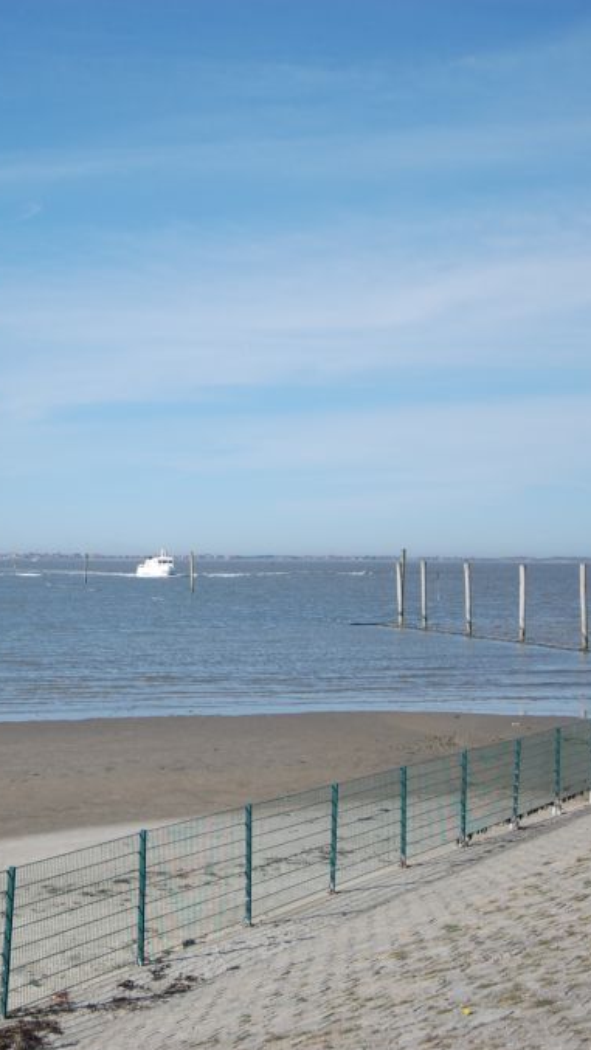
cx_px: 102
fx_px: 1587
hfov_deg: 20.8
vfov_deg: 36.6
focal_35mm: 57
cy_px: 525
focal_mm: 24
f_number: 4
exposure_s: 1/2000
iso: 200
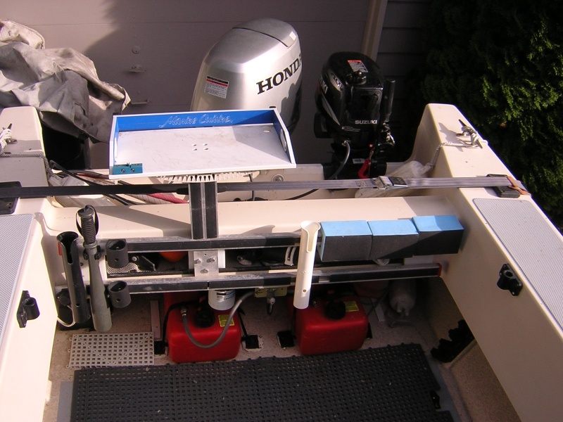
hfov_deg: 51.4
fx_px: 586
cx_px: 282
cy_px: 211
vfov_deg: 39.7
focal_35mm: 36
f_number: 5.2
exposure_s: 1/210
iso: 100
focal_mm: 4.7
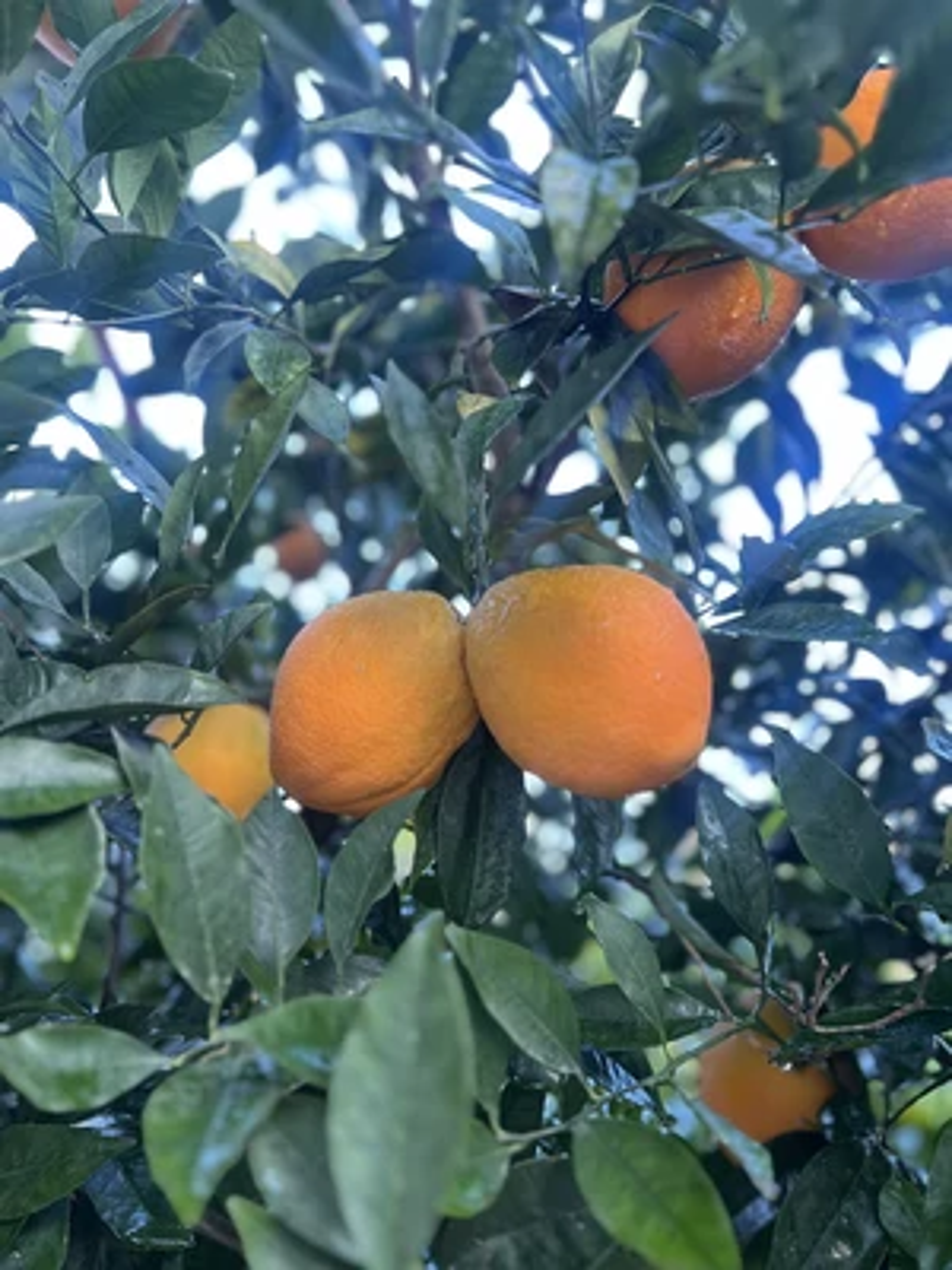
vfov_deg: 67.3
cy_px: 635
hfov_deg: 53.1
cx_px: 476
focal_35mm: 26
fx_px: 953
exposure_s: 1/66
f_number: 1.5
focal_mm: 5.7
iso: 125
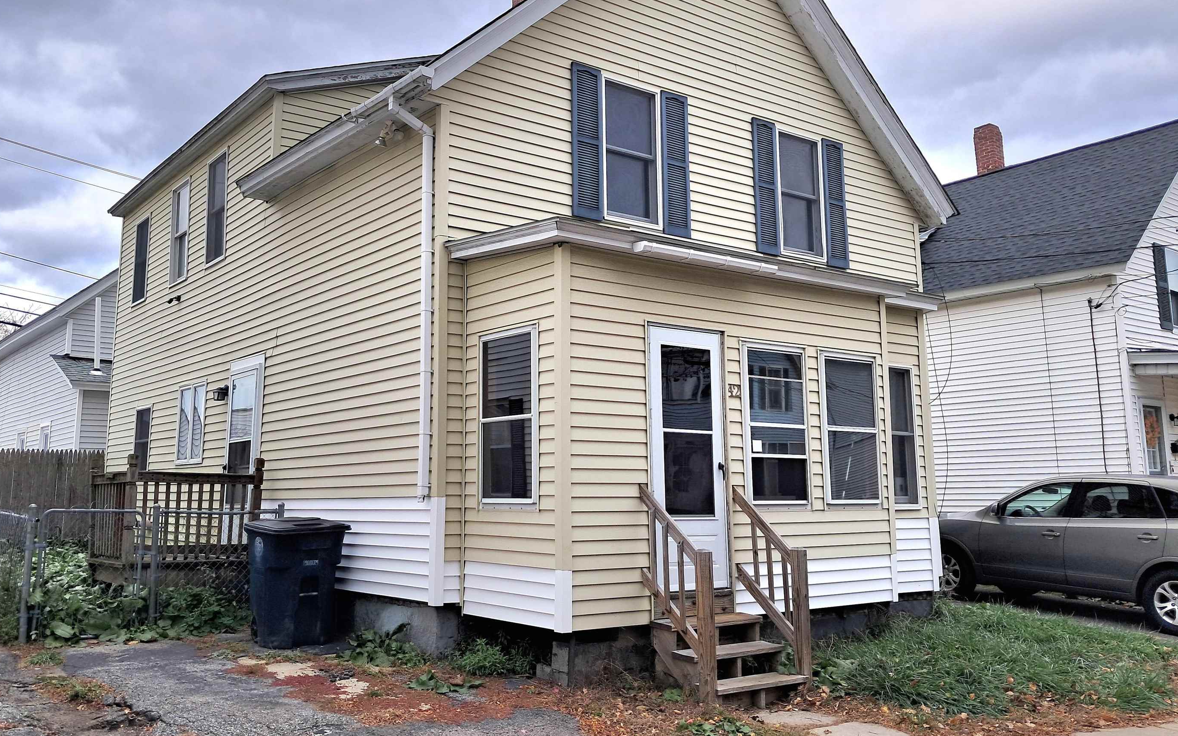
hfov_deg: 59.5
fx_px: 1027
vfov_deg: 39.4
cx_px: 523
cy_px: 341
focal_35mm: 32
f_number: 1.8
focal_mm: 4
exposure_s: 1/233
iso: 50
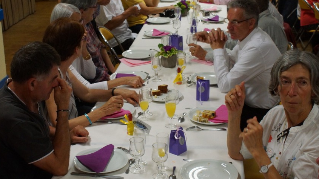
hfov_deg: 31.6
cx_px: 146
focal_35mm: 67
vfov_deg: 18.0
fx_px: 564
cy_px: 61
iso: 1600
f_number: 5.6
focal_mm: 35
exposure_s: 1/100
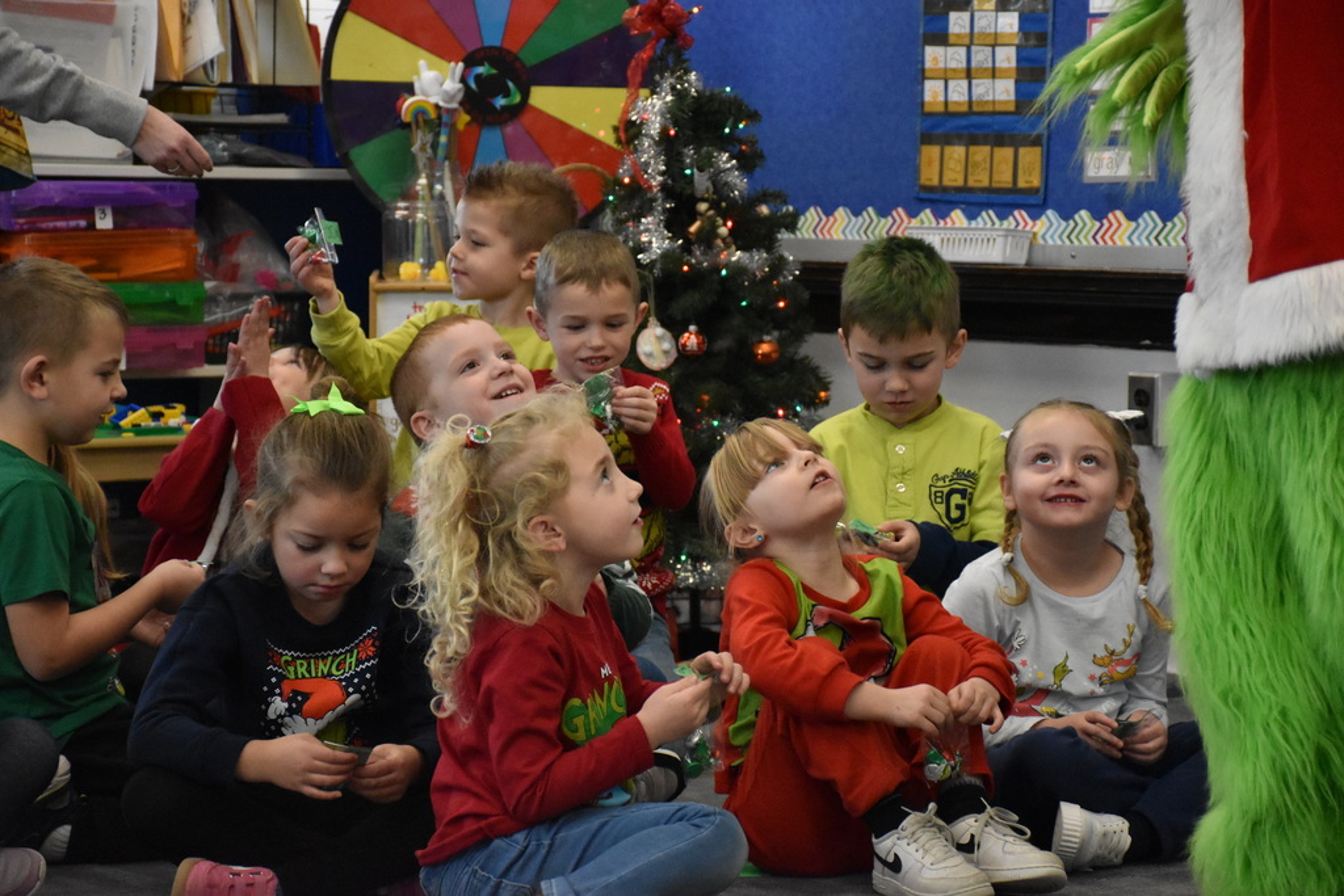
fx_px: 4760
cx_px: 672
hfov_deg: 16.1
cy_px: 448
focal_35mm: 128
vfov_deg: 10.8
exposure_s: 1/500
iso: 5000
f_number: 5.3
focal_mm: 85
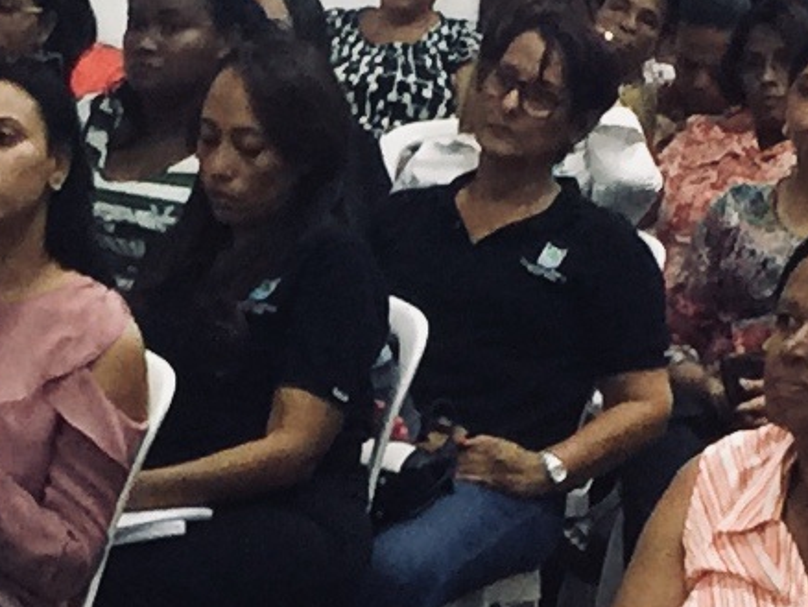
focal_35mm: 216
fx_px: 5045
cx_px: 386
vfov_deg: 6.9
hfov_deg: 9.2
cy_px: 653
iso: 80
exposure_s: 1/15
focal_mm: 4.15
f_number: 2.2
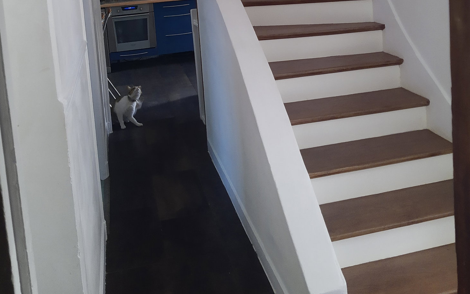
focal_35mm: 40
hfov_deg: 49.3
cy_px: 6
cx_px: 247
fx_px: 512
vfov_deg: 30.0
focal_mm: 4.75
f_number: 1.7
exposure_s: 1/25
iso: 275
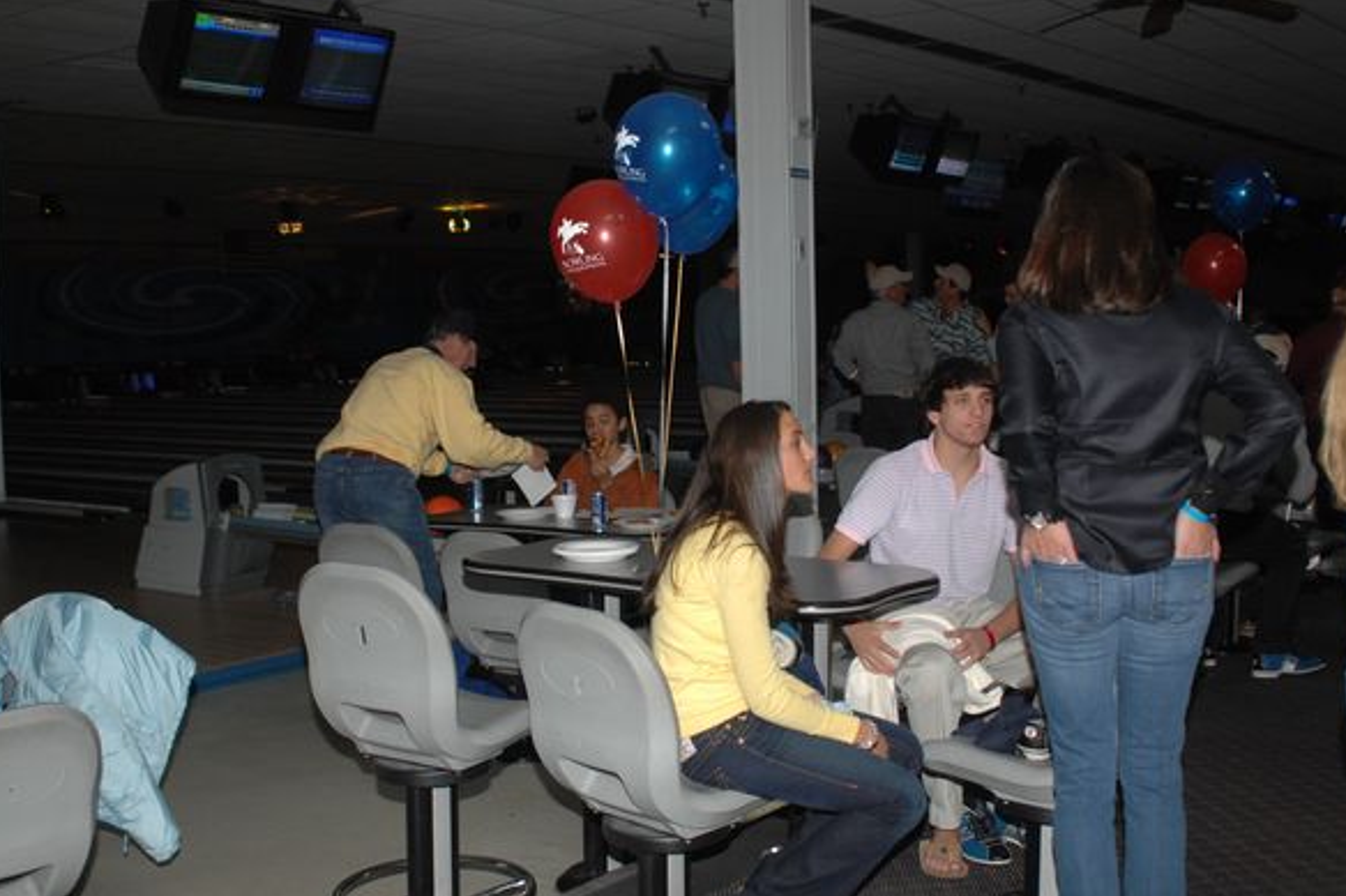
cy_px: 446
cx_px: 673
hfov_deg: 42.8
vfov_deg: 29.2
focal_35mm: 46
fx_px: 1719
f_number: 3.5
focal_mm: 28
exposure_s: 1/125
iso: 400
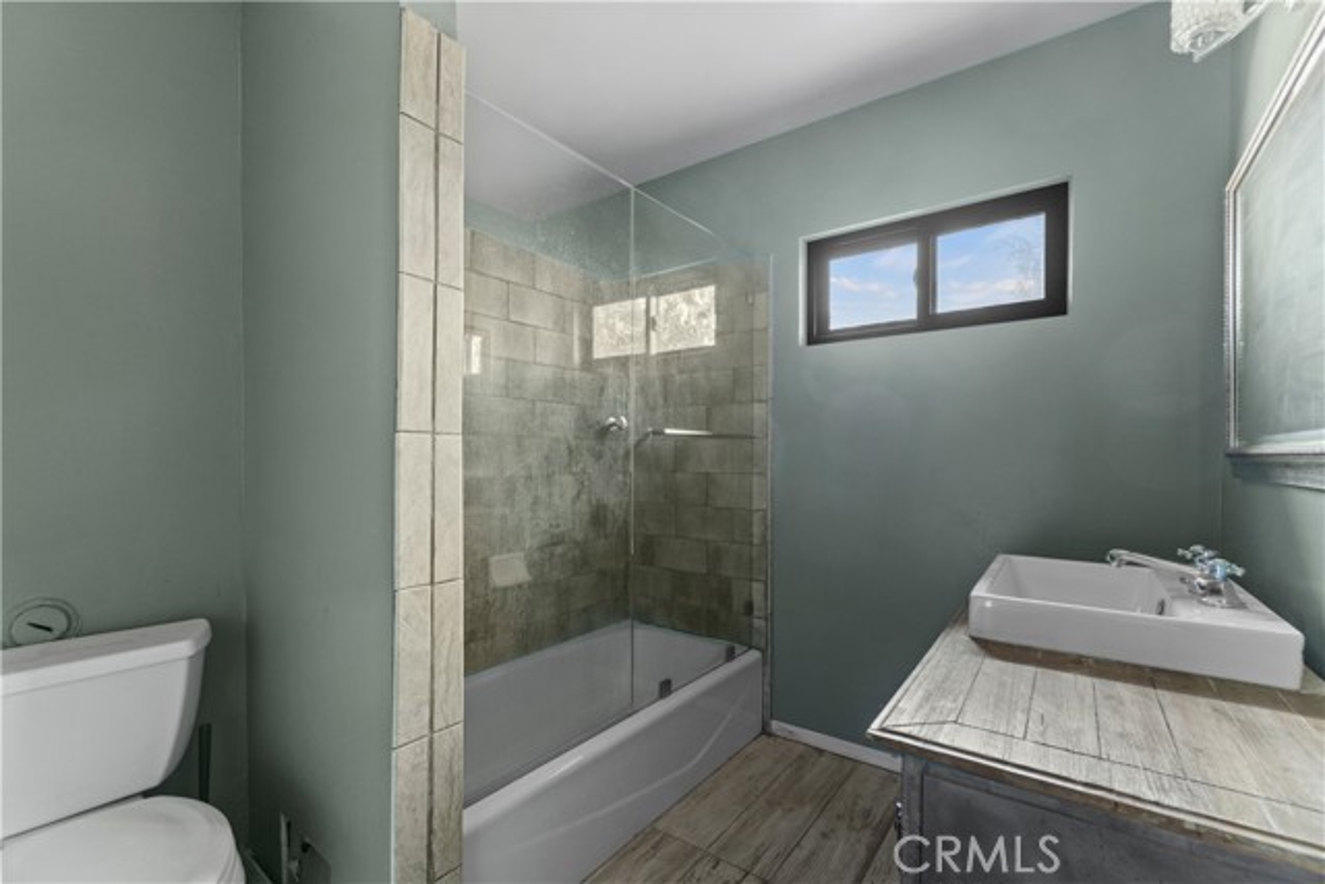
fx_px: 552
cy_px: 442
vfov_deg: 77.4
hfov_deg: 100.4
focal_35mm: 15
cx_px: 662
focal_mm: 10
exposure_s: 4
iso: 200
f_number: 4
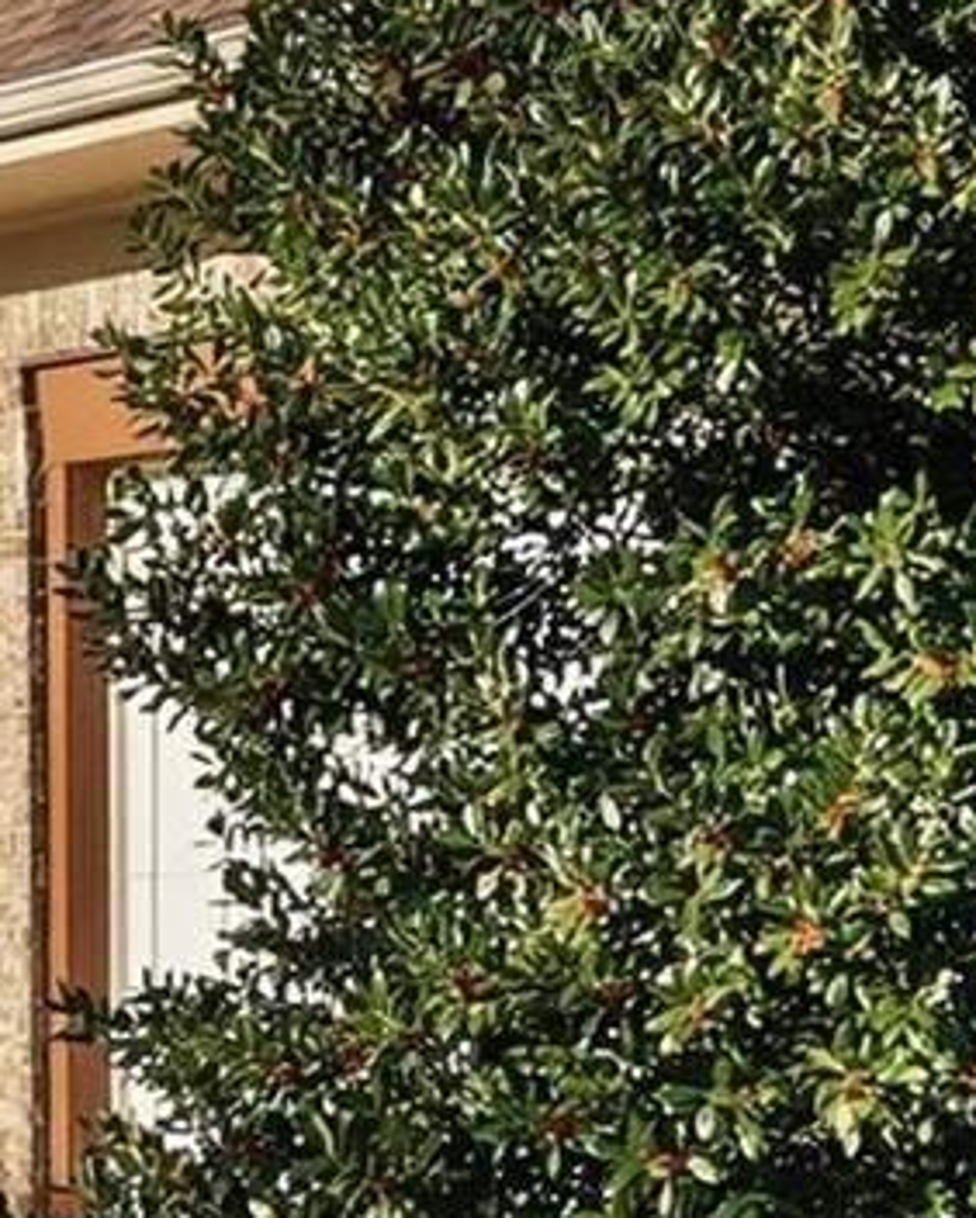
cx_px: 1121
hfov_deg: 11.8
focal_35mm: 128
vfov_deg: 15.0
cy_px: 879
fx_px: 4618
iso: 250
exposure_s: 1/640
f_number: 9
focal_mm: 16
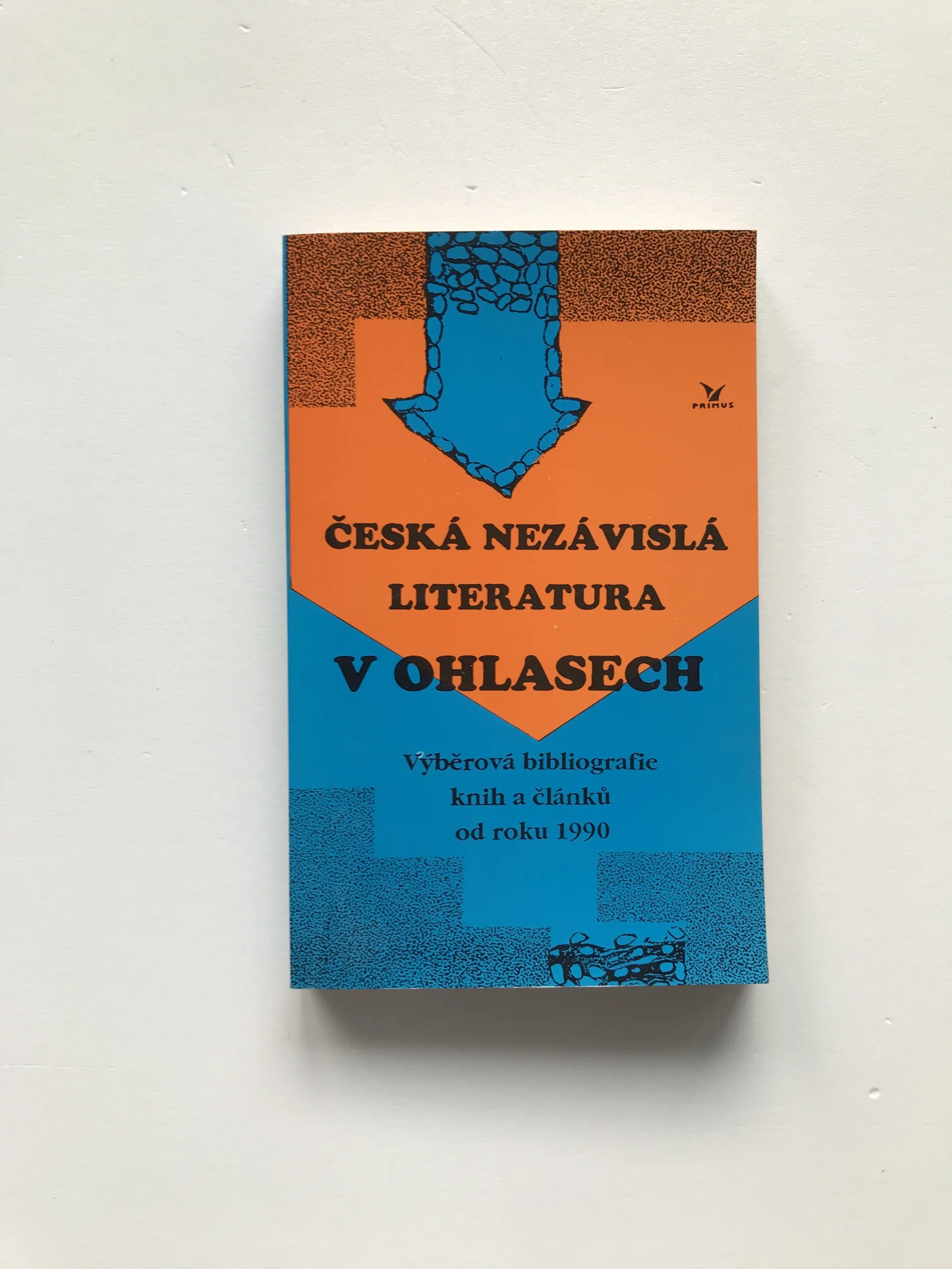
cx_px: 476
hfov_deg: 49.7
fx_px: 1027
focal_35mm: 28
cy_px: 634
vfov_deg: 63.4
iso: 25
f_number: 1.8
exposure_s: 1/50
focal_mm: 3.99
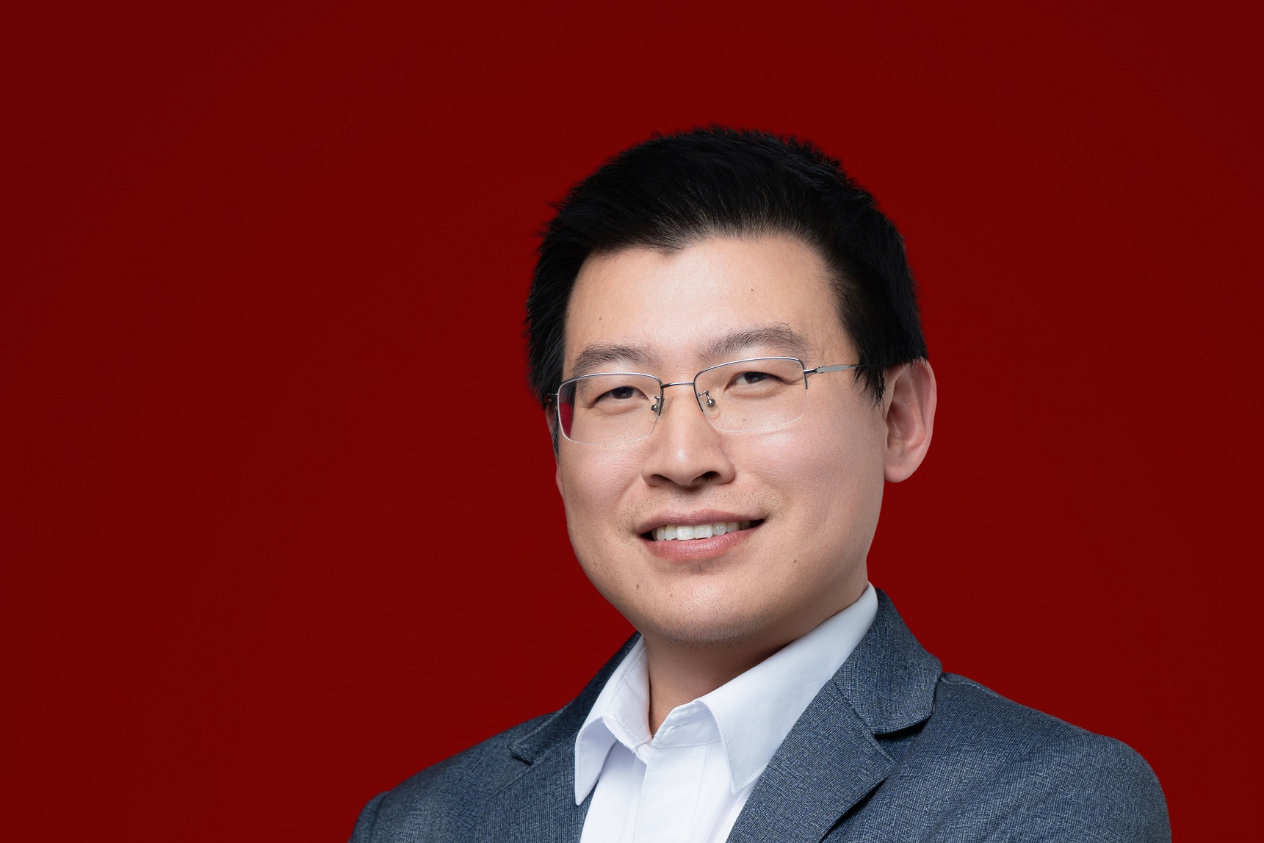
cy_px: 1054
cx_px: 693
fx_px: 4284
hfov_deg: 16.8
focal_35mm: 122
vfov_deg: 11.0
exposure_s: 1/125
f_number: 5.6
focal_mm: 70
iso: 100
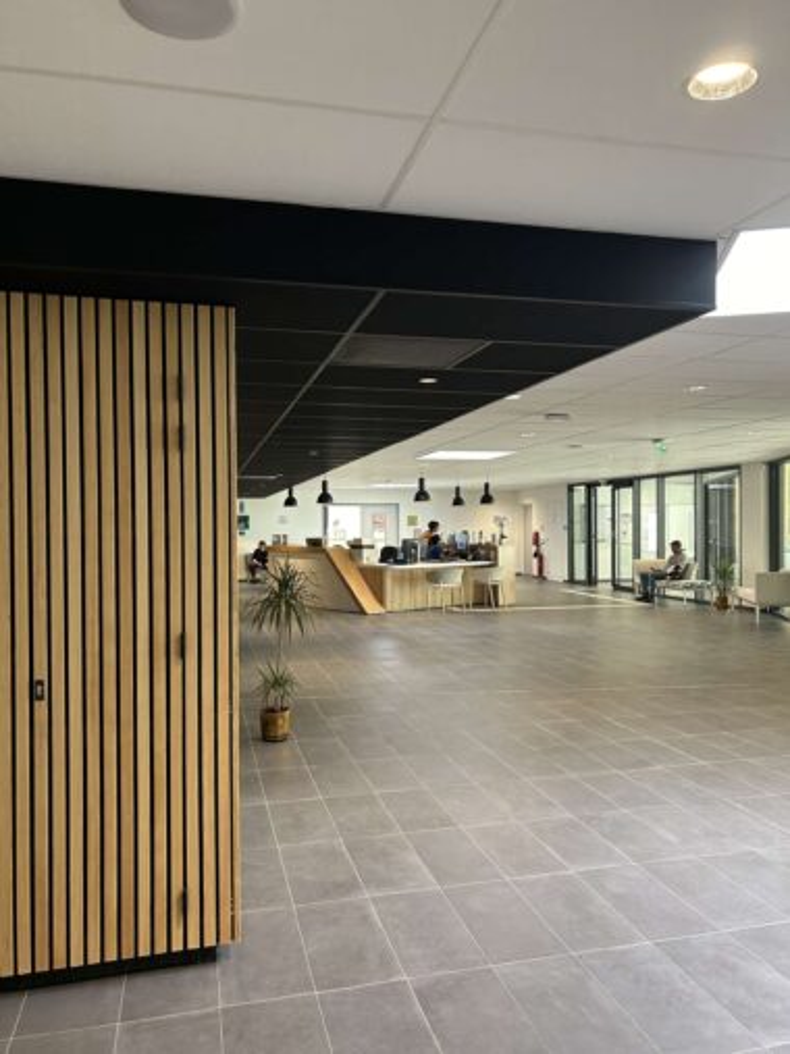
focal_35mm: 26
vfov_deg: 67.3
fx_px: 791
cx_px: 395
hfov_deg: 53.0
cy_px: 527
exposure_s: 1/84
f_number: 1.5
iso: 125
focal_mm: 5.7
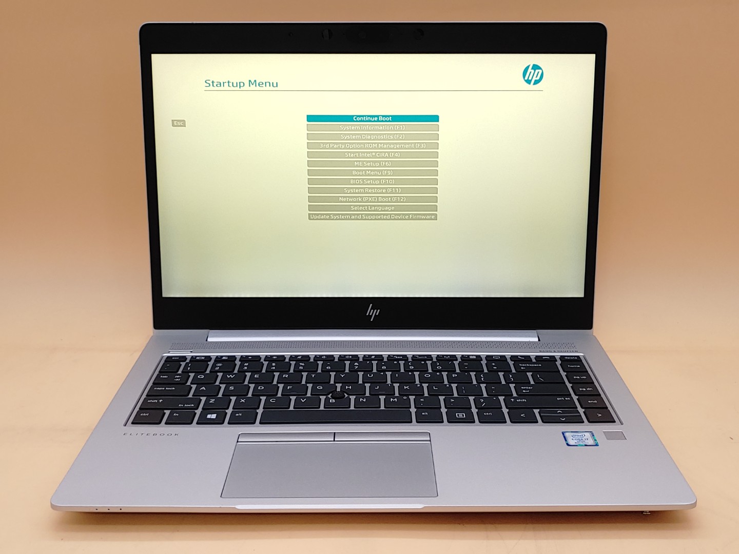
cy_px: 277
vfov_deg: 35.1
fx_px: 875
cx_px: 370
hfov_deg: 45.8
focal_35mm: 41
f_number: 1.8
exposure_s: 1/123
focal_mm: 4.36
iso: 50
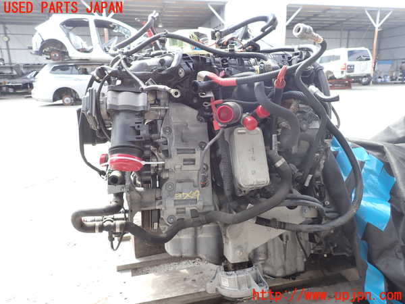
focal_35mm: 25
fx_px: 292
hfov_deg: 69.4
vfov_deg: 54.9
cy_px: 152
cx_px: 202
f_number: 2.8
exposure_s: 1/200
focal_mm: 4.5
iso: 100
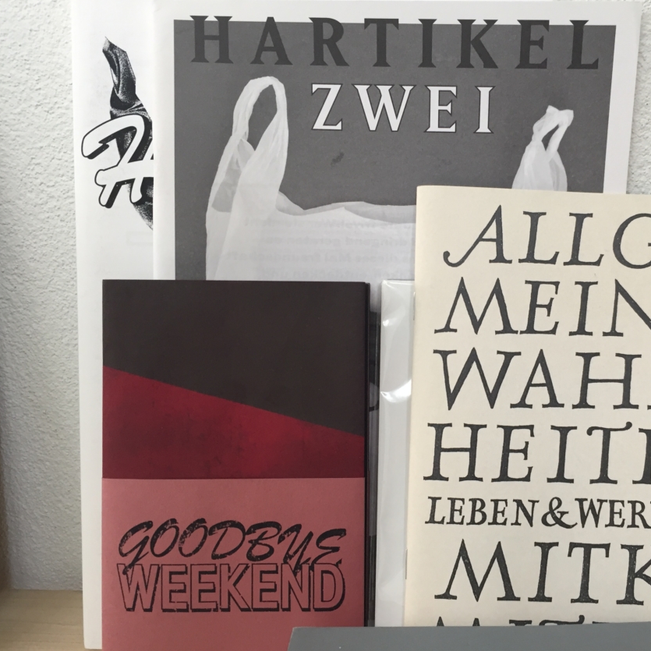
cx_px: 433
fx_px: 745
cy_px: 328
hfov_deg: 46.5
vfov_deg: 47.2
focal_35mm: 35
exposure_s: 1/33
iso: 50
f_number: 2.2
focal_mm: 4.15
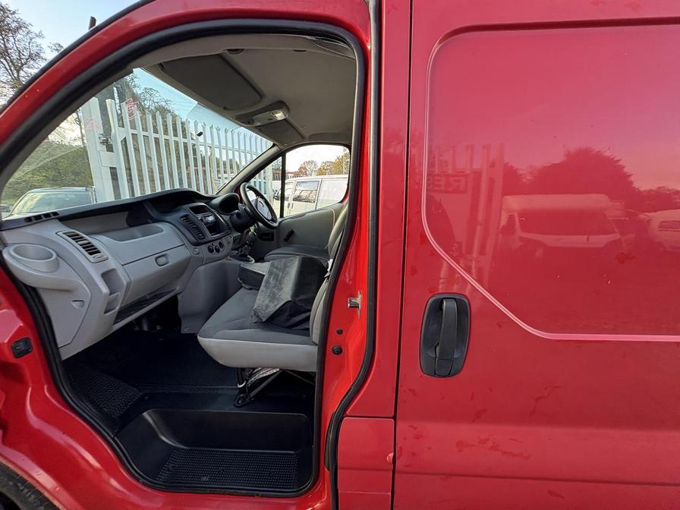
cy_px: 255
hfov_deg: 102.1
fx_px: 275
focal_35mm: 14
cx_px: 340
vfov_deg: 85.7
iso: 80
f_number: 2.2
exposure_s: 1/99
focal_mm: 2.22
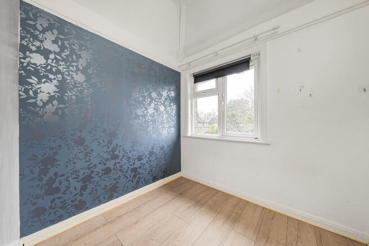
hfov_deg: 112.6
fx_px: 123
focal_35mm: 12
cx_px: 184
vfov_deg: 90.0
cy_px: 123
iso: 320
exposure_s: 1/6
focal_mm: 12
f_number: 9
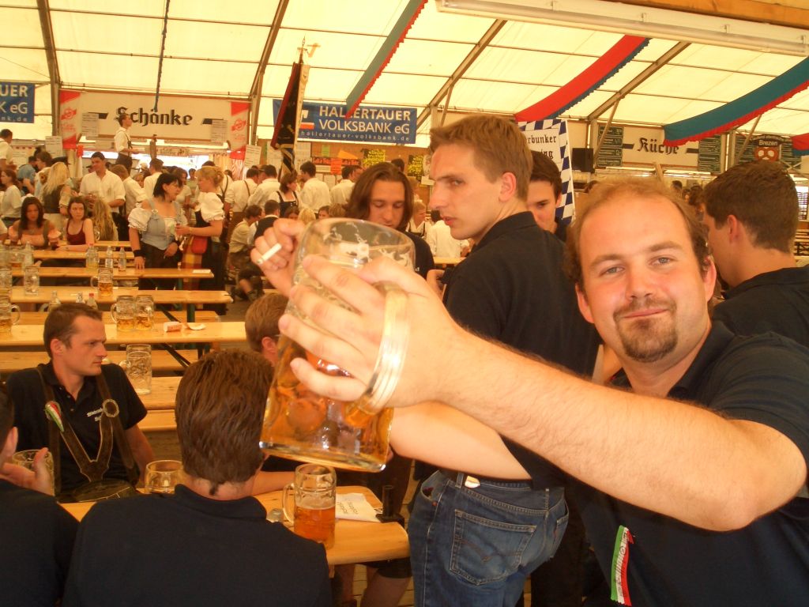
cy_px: 304
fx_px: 841
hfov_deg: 51.4
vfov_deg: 39.7
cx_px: 404
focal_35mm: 36
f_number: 4
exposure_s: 1/125
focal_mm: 4.8
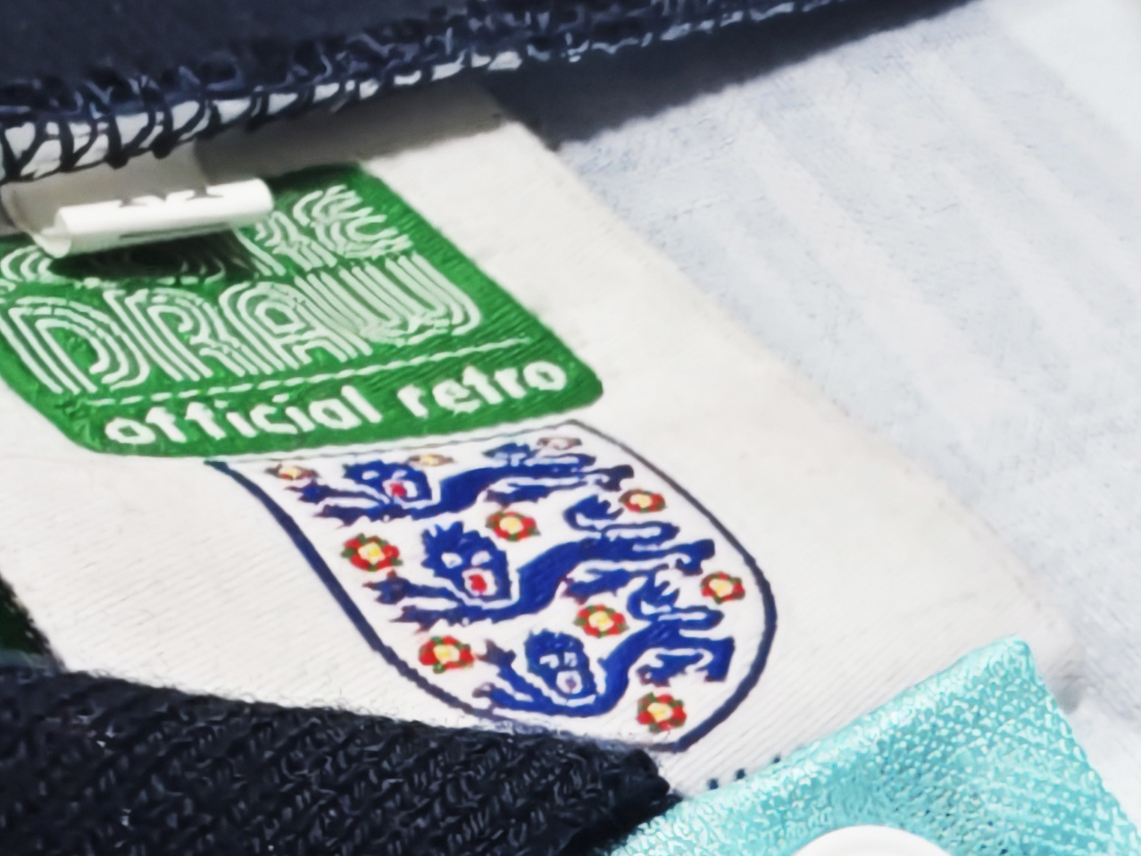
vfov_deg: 18.6
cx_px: 1208
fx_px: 2373
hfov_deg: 25.4
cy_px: 1199
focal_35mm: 72
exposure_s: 1/60
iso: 137
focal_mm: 2.59
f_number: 2.2
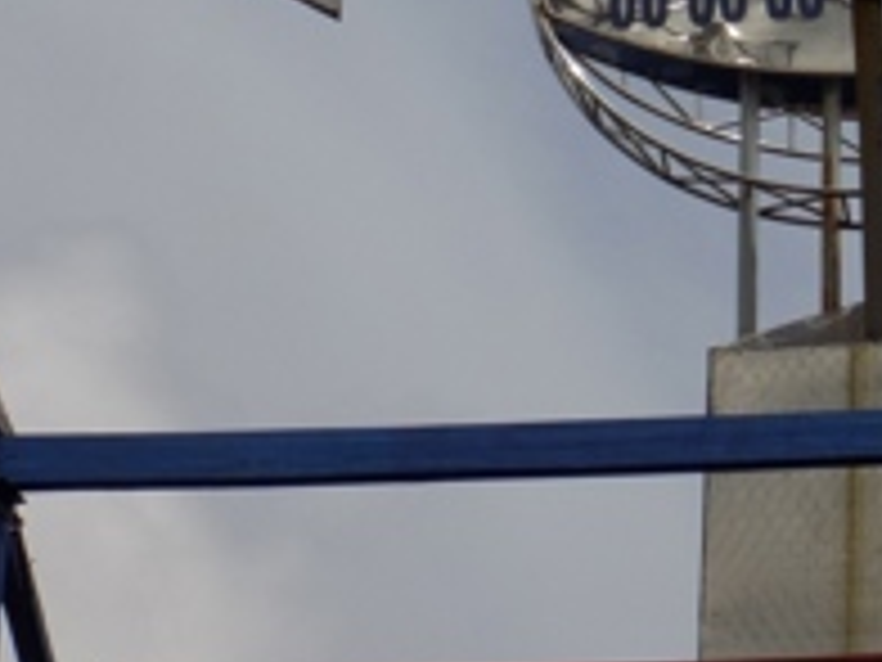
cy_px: 68
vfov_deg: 4.3
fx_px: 8714
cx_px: 882
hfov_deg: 5.8
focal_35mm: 342
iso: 80
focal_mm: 29.9
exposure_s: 1/1500
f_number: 5.3
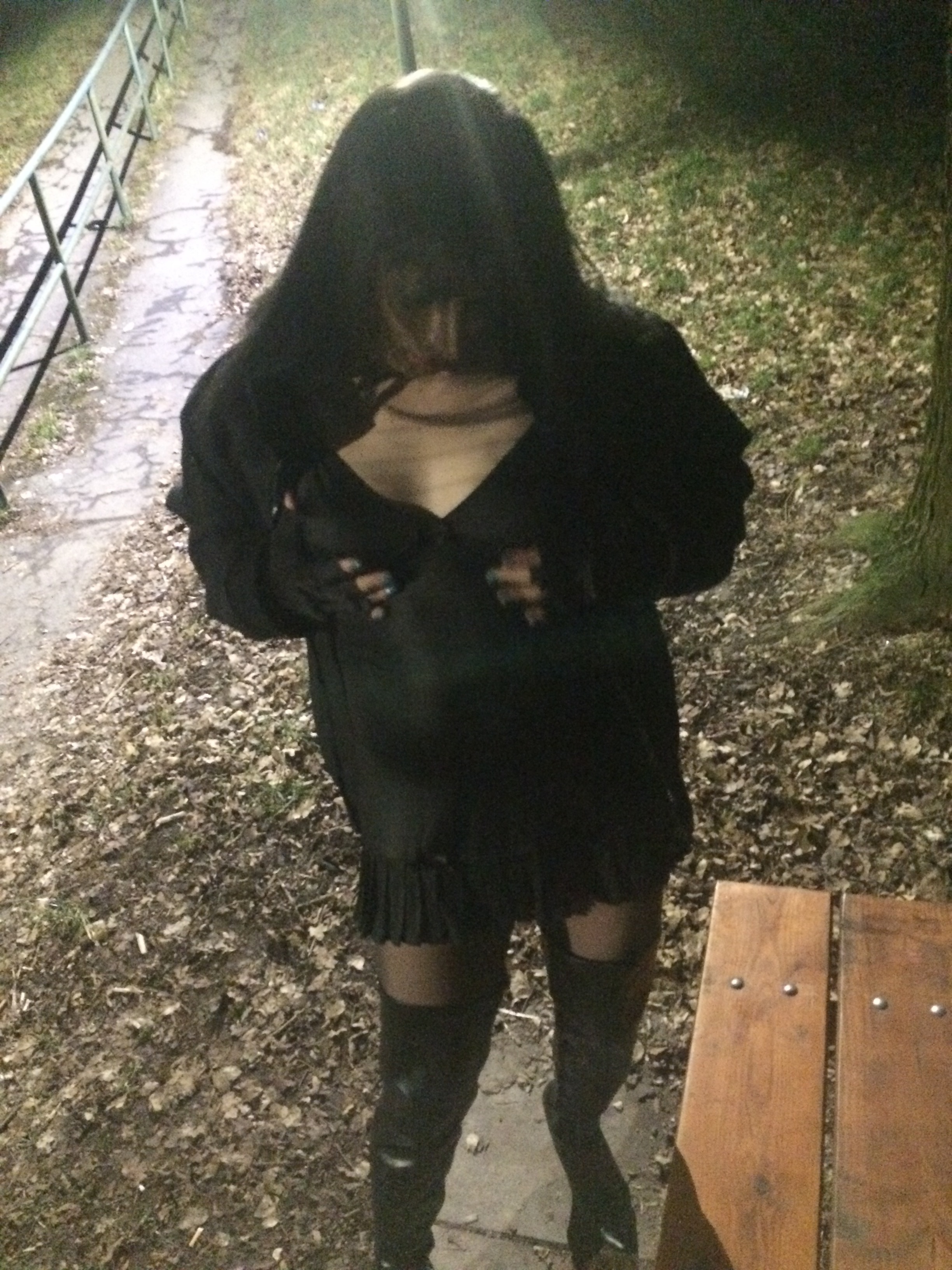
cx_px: 476
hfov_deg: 48.2
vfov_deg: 61.7
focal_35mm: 29
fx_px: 1063
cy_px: 635
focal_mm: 4.15
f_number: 2.2
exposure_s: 1/15
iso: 2000
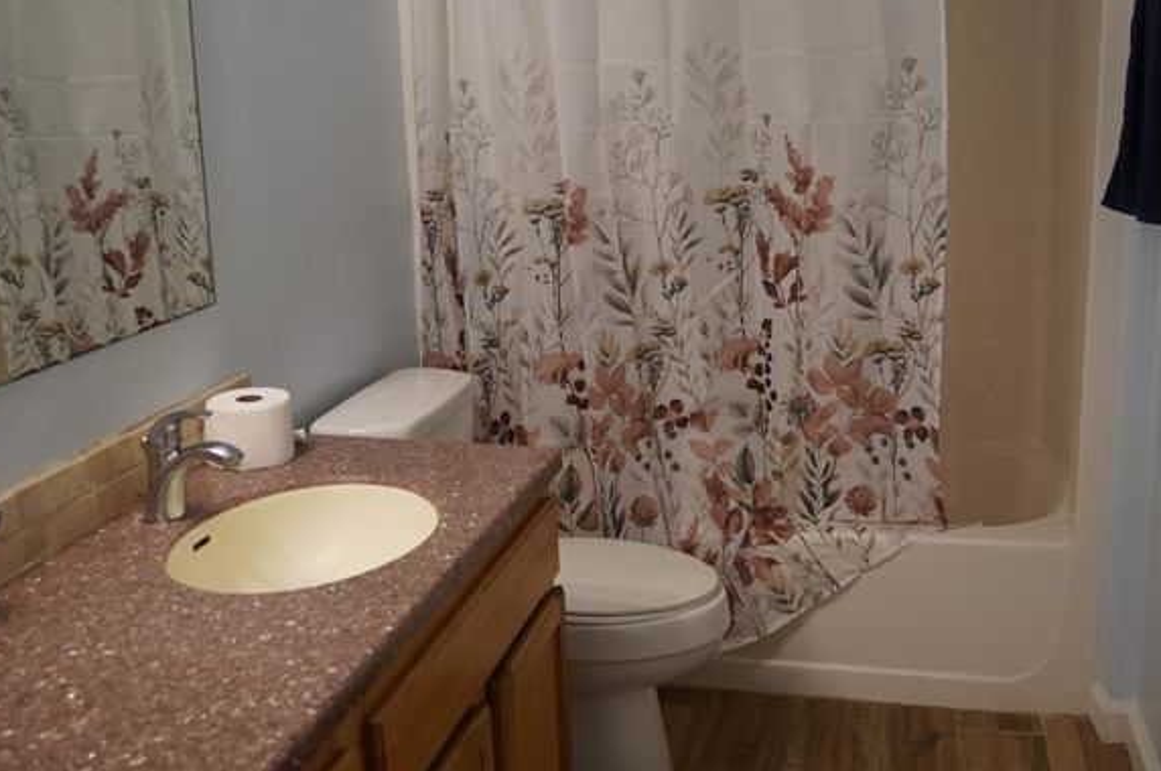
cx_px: 594
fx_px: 1192
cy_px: 307
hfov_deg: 51.9
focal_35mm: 37
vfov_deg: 35.7
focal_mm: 20
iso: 1000
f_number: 4
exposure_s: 1/160
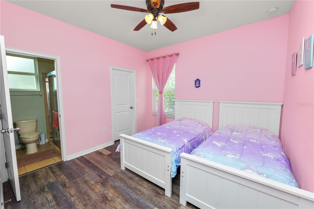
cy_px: 104
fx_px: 122
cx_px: 157
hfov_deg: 104.3
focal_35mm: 14
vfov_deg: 81.2
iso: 320
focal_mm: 14
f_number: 8
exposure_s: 1/80
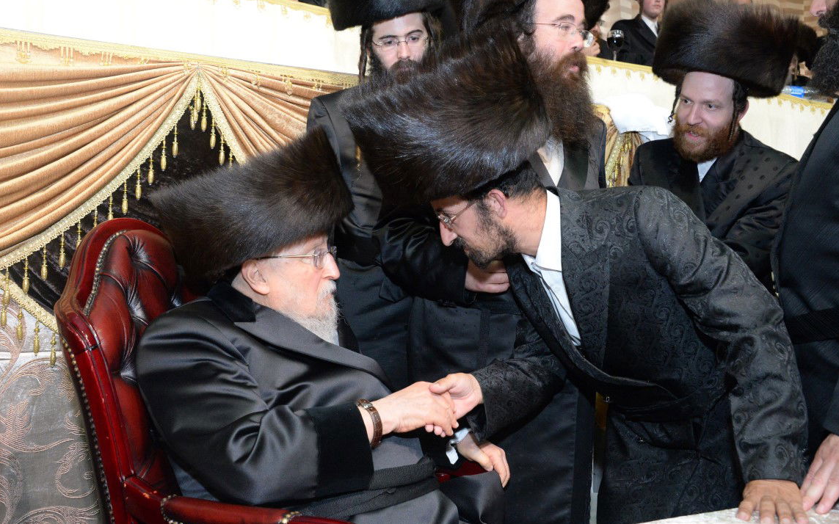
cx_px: 421
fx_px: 892
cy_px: 275
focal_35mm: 39
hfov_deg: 50.4
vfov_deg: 32.8
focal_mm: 38
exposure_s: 1/100
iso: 5000
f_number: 8
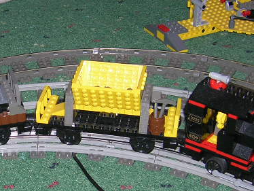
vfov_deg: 15.9
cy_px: 120
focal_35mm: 93
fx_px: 683
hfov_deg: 20.7
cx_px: 29
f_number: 2.9
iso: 50
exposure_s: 1/60.1
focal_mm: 5.7
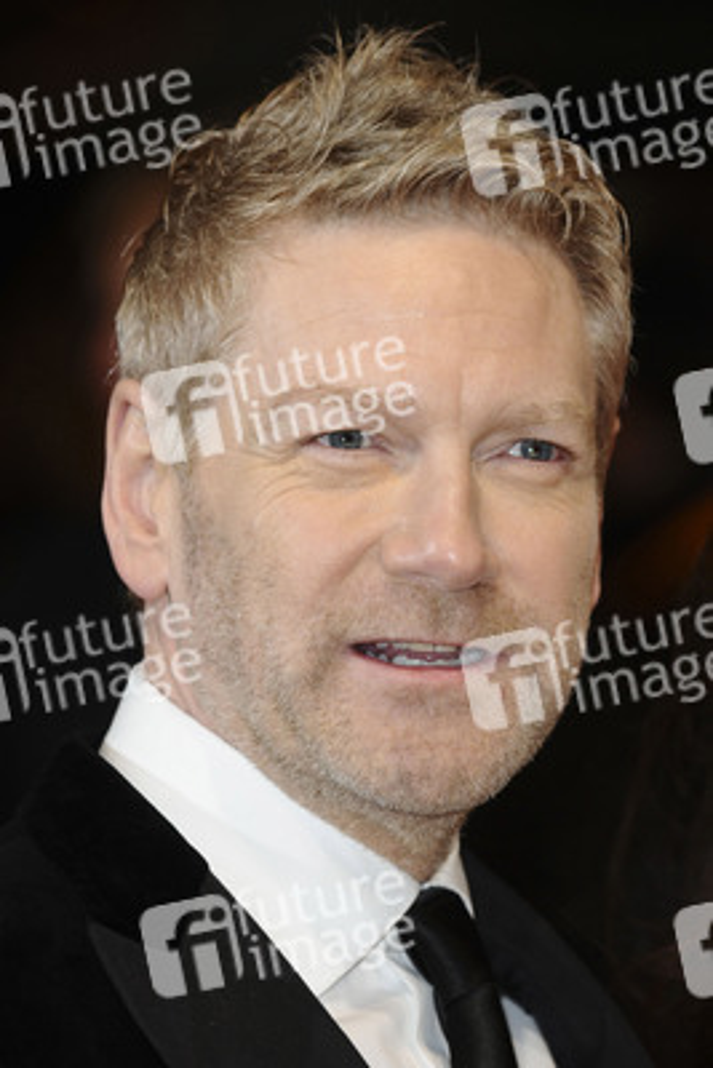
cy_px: 534
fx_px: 8236
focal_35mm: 278
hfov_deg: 5.0
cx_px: 356
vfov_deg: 7.4
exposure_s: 1/200
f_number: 4.5
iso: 320
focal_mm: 185
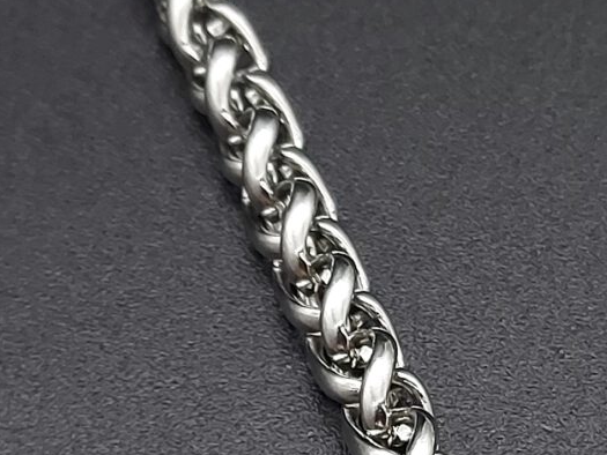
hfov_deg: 16.8
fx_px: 2052
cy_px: 560
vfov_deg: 12.3
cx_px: 311
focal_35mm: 117
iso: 160
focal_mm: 5.23
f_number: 1.8
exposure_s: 1/60
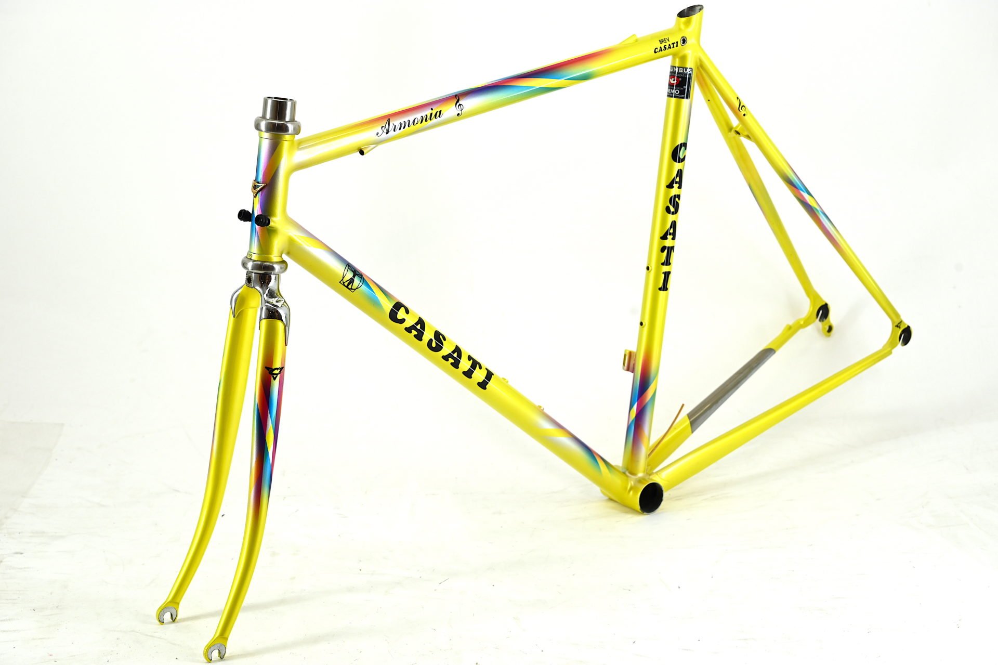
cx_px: 499
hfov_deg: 32.4
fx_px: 1718
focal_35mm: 62
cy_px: 332
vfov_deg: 21.9
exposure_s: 1/50
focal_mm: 62
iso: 320
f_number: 8
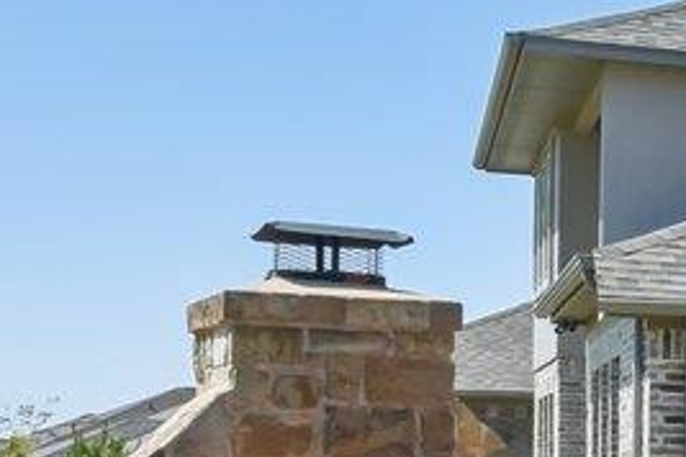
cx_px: 1763
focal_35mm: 115
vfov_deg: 11.8
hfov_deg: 12.6
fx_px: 2191
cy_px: 476
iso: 100
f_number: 8
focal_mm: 15
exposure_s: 1/400
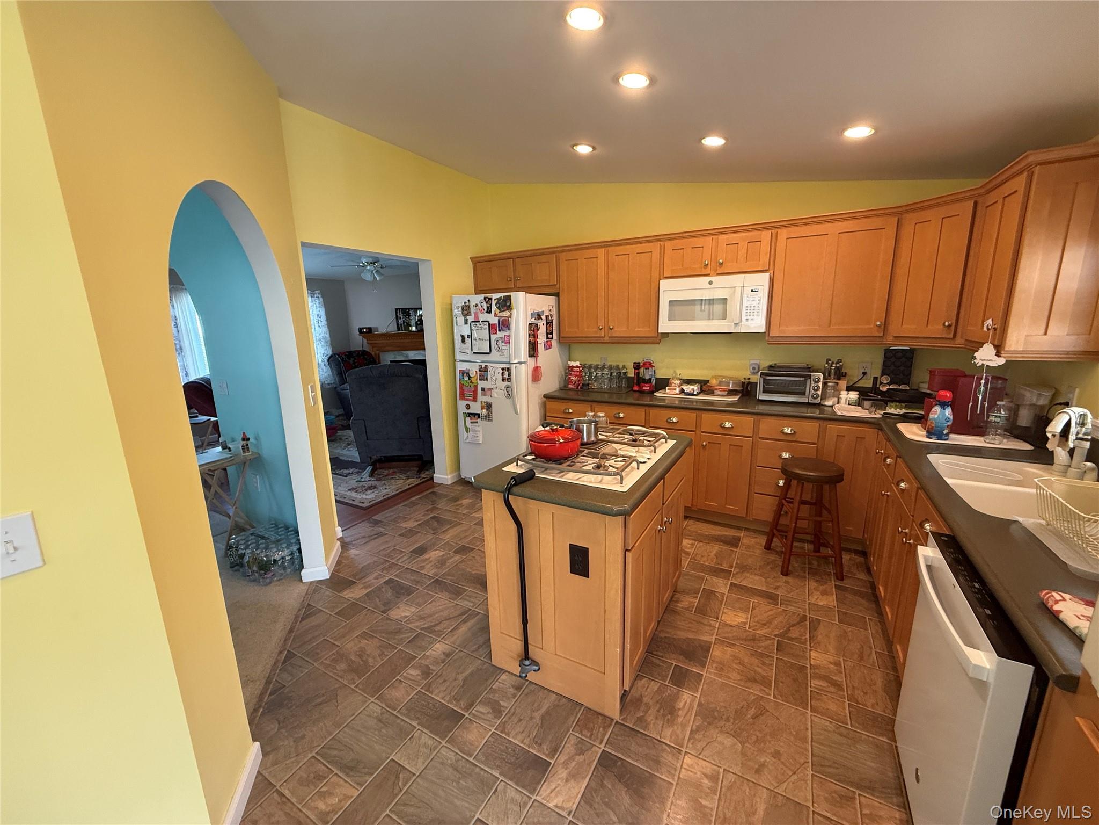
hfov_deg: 102.1
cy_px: 412
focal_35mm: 14
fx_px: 444
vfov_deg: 85.7
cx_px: 550
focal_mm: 2.22
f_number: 2.2
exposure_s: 1/60
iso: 200
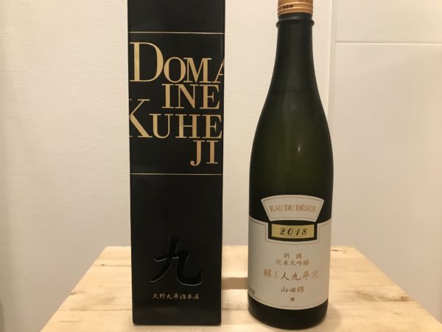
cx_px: 221
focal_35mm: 28
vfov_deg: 49.7
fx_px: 358
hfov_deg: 63.4
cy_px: 166
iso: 100
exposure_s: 1/17
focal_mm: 3.99
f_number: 1.8
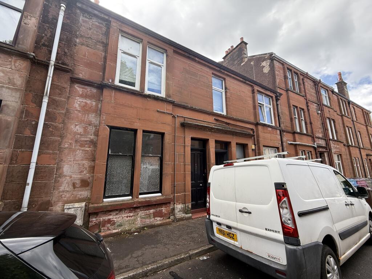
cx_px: 186
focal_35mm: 14
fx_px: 150
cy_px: 140
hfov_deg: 102.1
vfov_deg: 85.7
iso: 50
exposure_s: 1/280
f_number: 2.2
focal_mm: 2.22
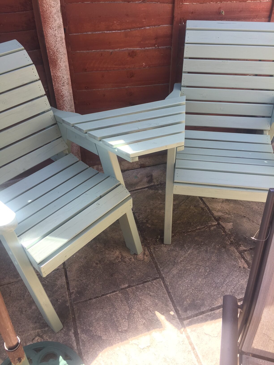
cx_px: 137
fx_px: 306
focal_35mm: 29
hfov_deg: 48.2
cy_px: 182
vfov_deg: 61.7
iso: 32
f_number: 2.2
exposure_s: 1/104
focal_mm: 4.15
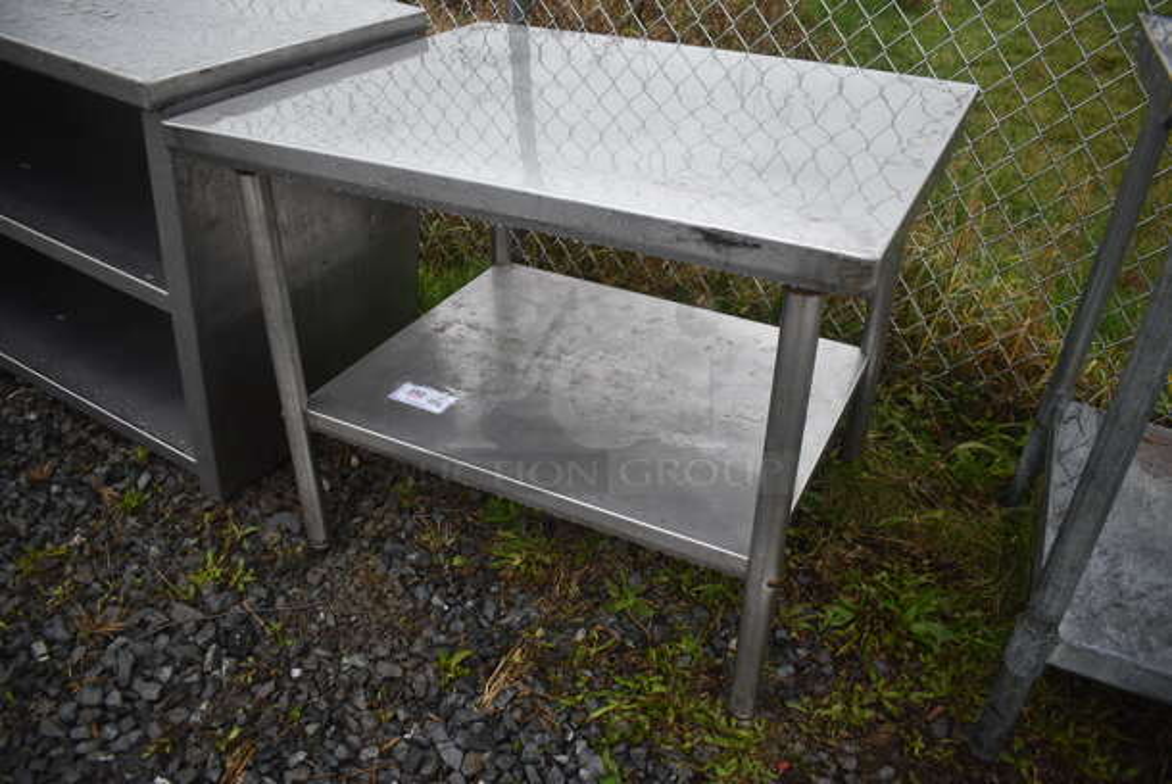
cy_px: 392
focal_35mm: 27
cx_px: 586
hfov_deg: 67.3
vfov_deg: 48.0
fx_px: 880
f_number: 4
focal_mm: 18
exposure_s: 1/250
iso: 400
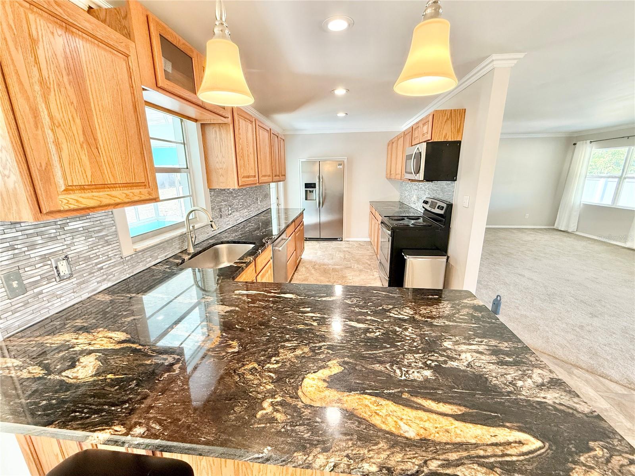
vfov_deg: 85.7
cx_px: 318
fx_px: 257
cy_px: 238
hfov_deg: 102.1
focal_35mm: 14
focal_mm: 2.22
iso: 320
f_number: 2.2
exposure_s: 1/120
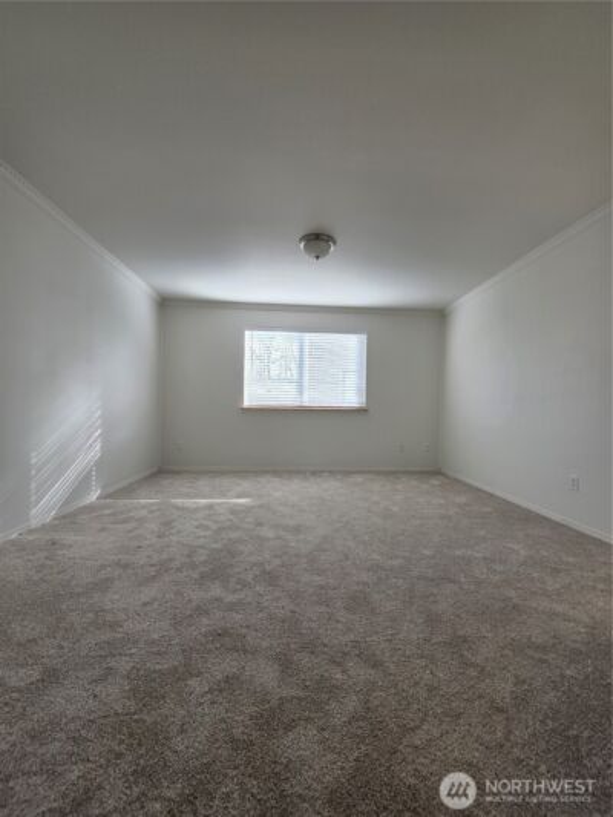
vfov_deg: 106.2
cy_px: 408
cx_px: 306
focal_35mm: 13
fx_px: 307
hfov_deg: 89.9
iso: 40
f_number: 1.9
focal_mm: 2.2
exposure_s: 1/120
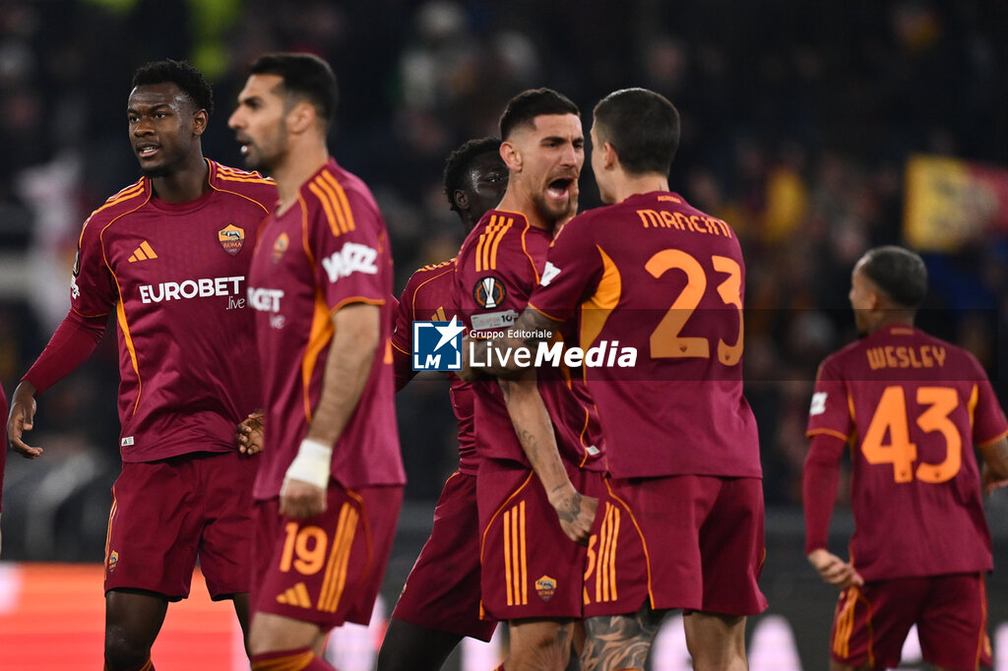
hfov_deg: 5.2
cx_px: 504
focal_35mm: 400
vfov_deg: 3.4
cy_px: 336
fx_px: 11196
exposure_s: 1/2000
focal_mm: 400
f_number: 3.2
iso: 1600
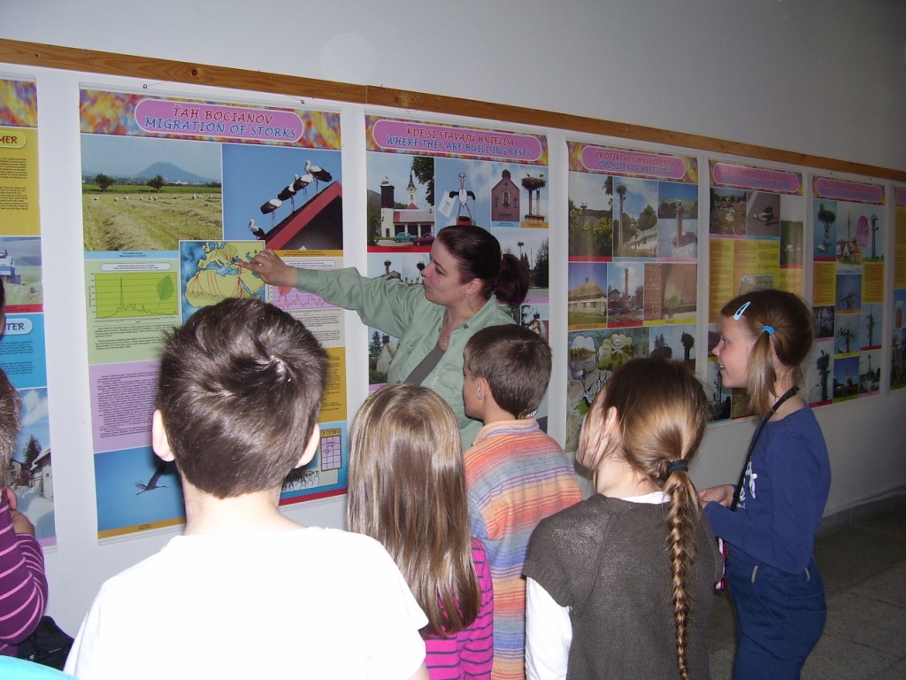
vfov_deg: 41.8
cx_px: 453
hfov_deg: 54.0
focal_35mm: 34
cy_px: 340
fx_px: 890
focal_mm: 5.6
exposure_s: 1/60
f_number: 2.7
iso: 80
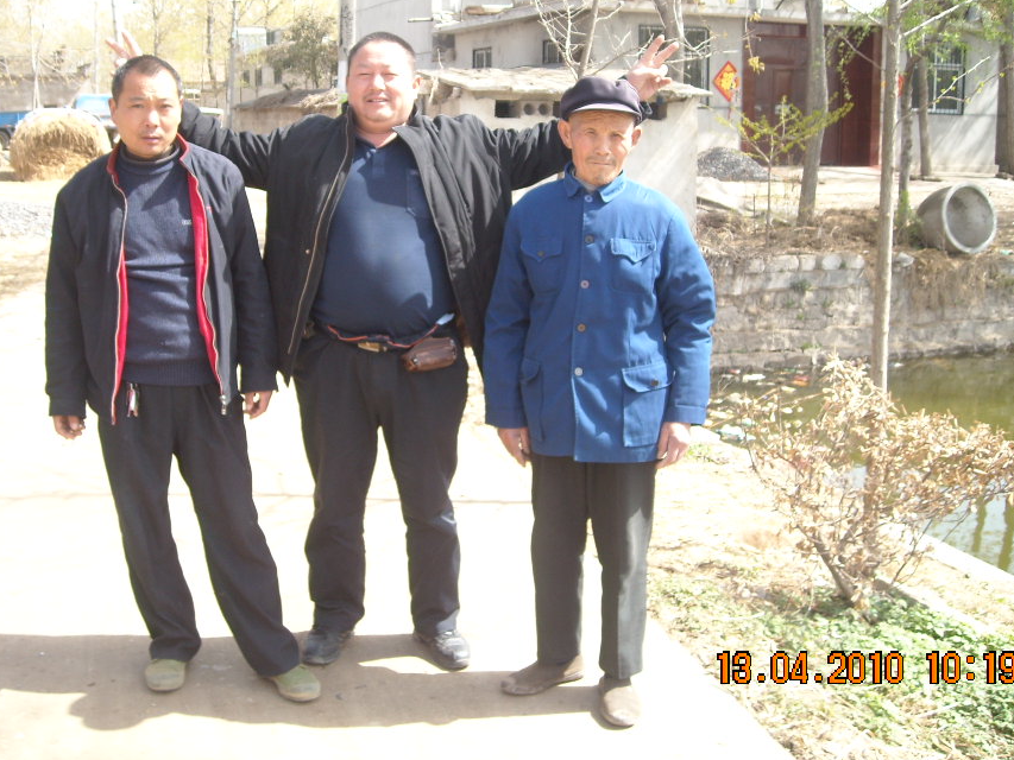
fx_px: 1230
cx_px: 461
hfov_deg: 44.7
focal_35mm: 42
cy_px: 308
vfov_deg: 34.3
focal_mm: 5.7
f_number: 2.8
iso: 64
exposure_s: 1/201
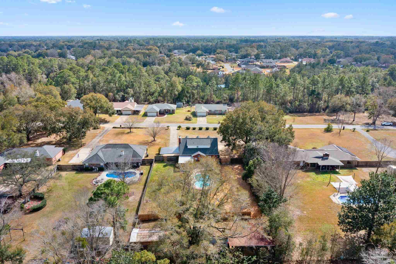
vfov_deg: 46.4
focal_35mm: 28
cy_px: 132
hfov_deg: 65.5
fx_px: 308
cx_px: 198
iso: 100
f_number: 5.6
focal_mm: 10.26
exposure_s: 1/500
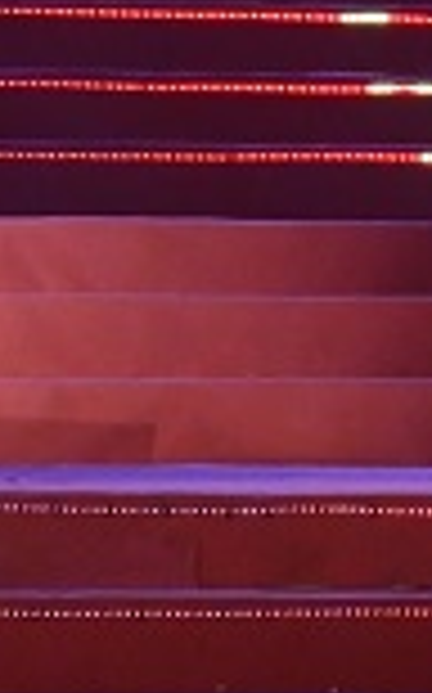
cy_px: -189
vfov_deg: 2.9
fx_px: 13475
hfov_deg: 1.8
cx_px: 914
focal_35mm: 714
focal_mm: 120
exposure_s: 1/200
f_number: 13
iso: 9000
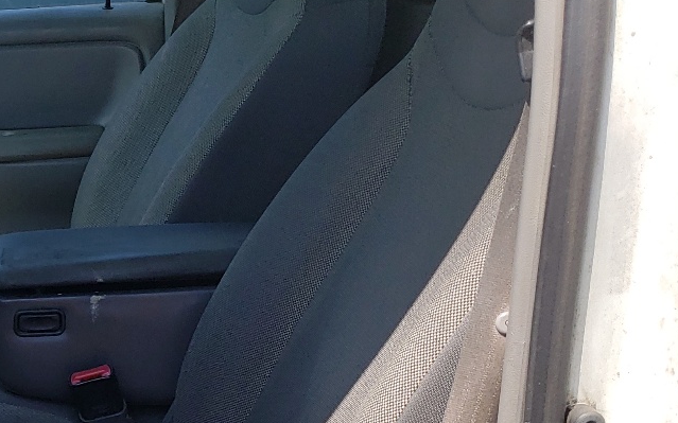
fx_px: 1275
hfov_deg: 26.4
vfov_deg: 18.2
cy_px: 452
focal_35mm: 69
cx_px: -140
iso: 50
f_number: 1.5
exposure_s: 1/1429
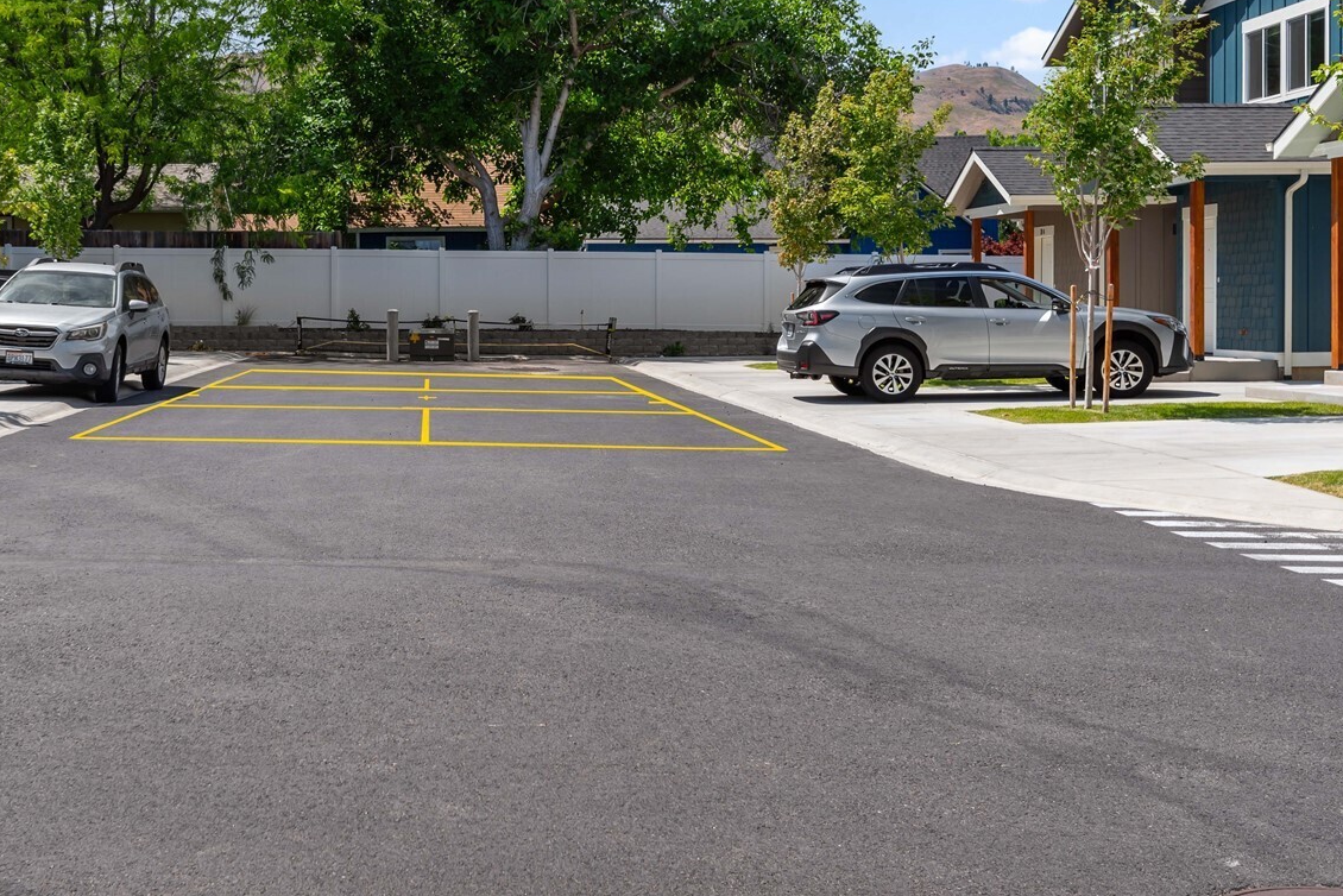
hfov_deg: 42.8
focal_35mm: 45
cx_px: 415
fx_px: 1679
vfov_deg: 29.7
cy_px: 314
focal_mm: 30
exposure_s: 1/320
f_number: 8
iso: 100
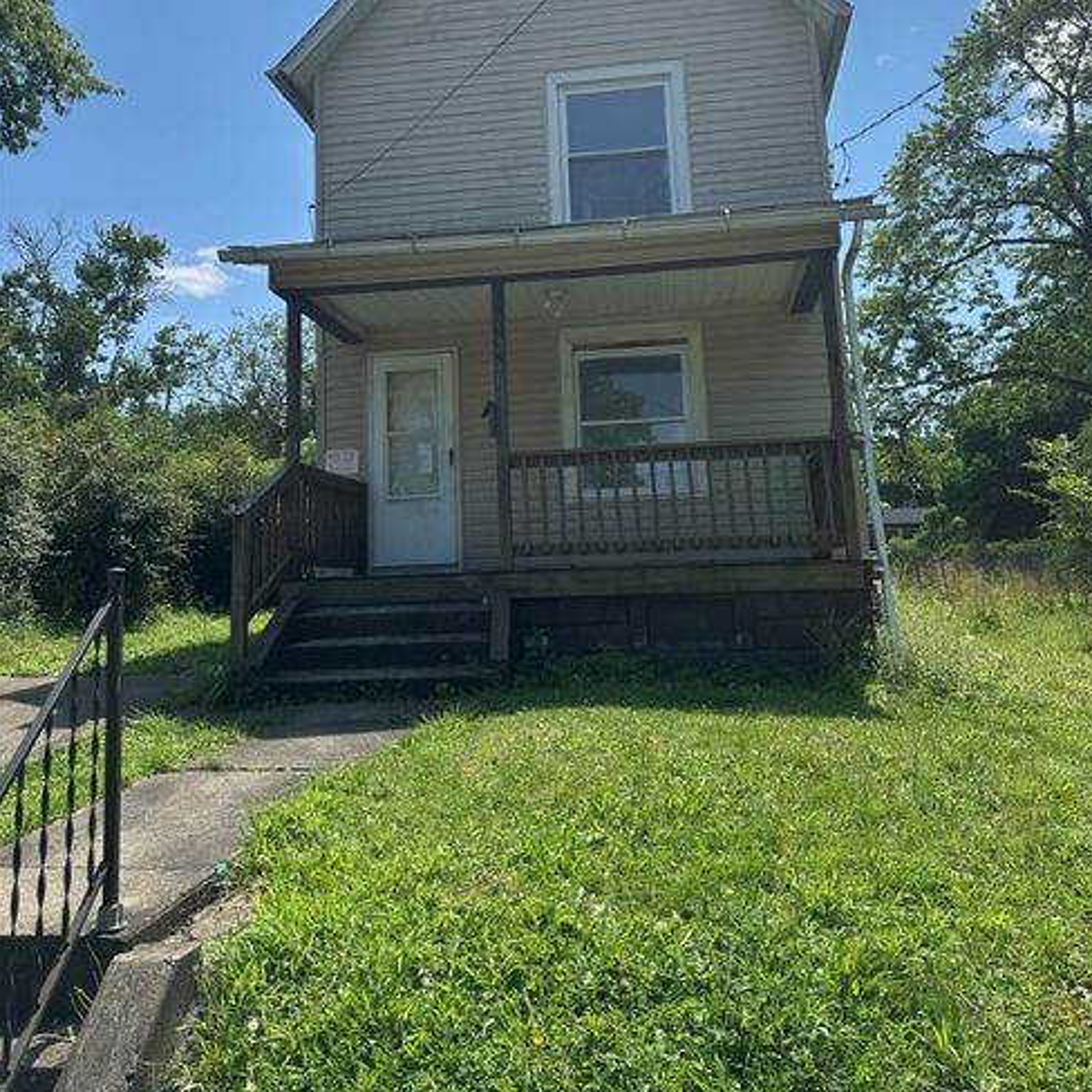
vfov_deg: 54.8
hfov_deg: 55.6
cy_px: 388
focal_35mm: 29
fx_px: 1035
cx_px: 557
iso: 80
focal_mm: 6.86
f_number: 1.78
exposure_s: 1/4762
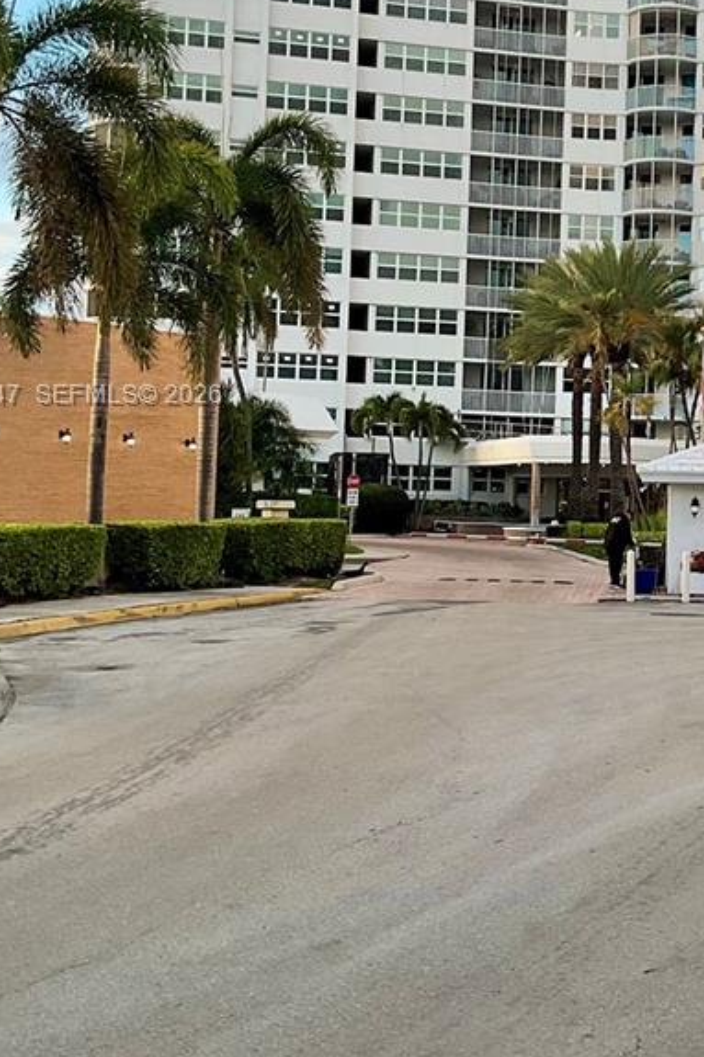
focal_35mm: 63
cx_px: 710
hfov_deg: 20.8
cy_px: 397
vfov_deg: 31.8
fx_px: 1849
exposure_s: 1/185
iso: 16
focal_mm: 3
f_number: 1.8
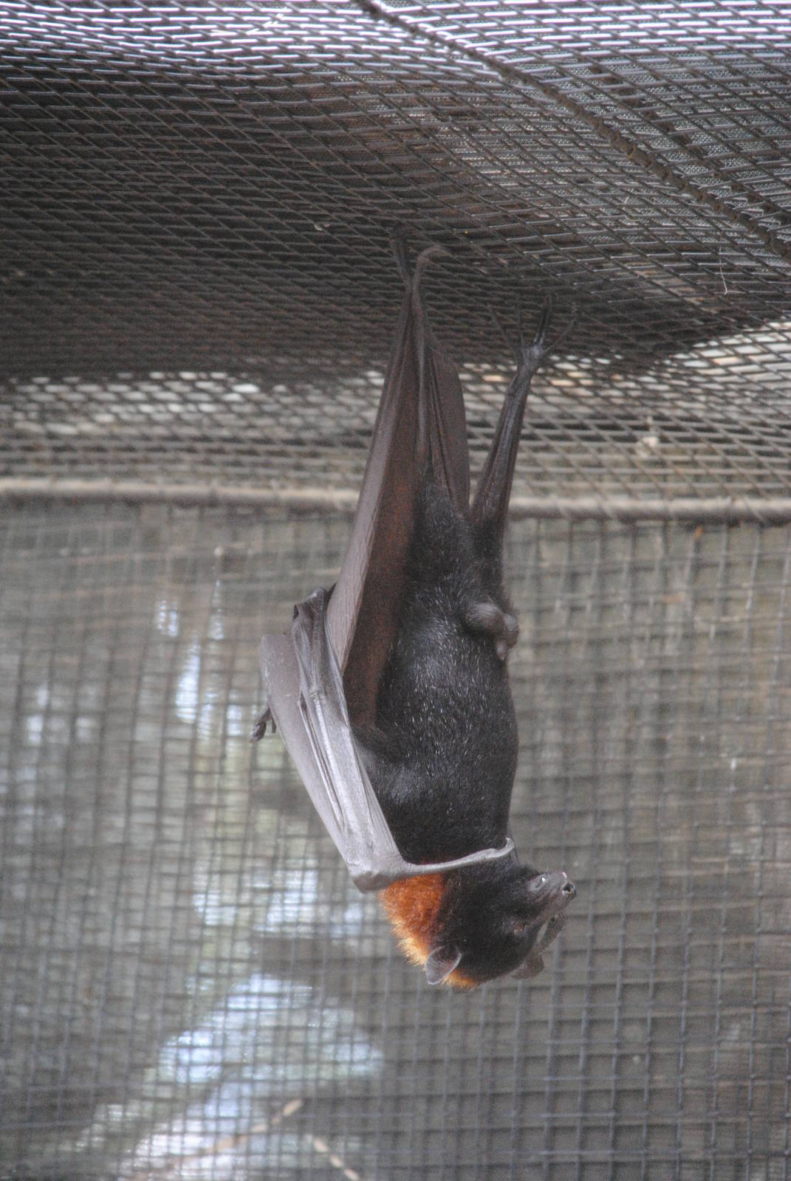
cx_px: 396
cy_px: 590
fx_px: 9613
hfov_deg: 4.7
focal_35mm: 292
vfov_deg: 7.0
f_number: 5
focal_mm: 195
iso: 1600
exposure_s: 1/50
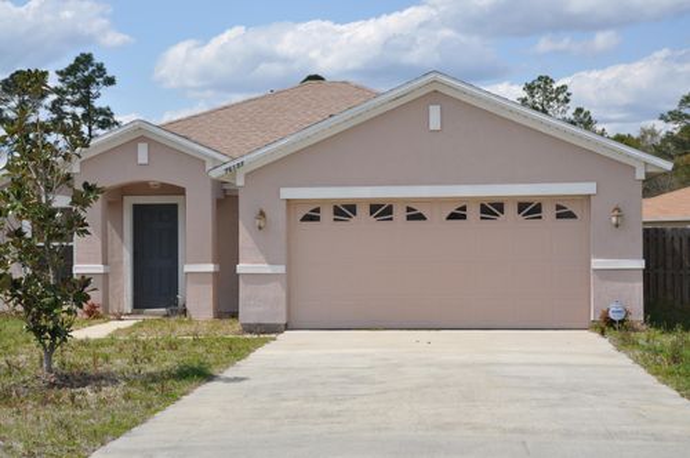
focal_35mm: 78
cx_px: 345
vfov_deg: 17.4
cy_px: 229
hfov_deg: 26.0
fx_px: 1493
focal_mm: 52
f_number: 10
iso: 200
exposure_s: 1/400
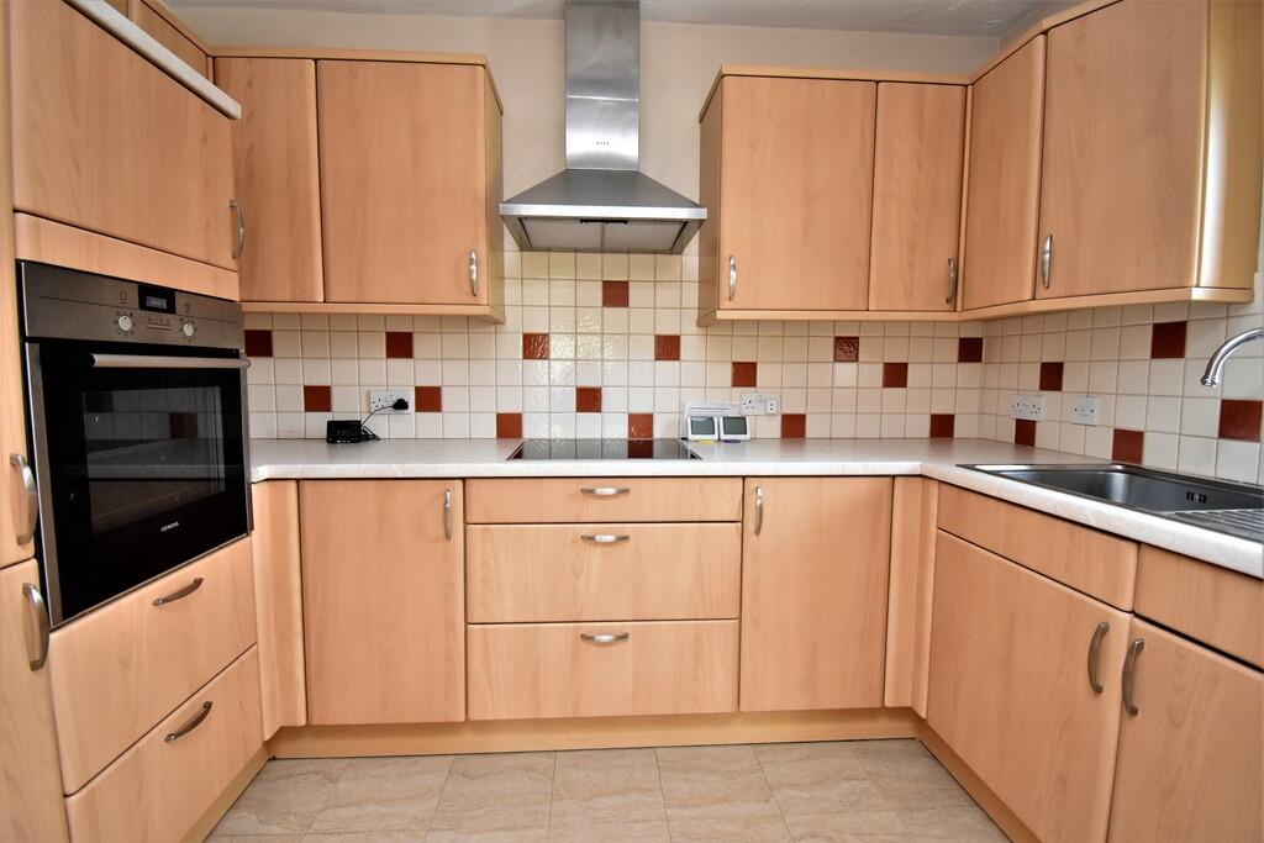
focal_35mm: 15
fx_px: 527
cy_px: 422
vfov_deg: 77.3
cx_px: 632
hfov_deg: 100.4
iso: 1600
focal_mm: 10
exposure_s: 1/60
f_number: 4.5
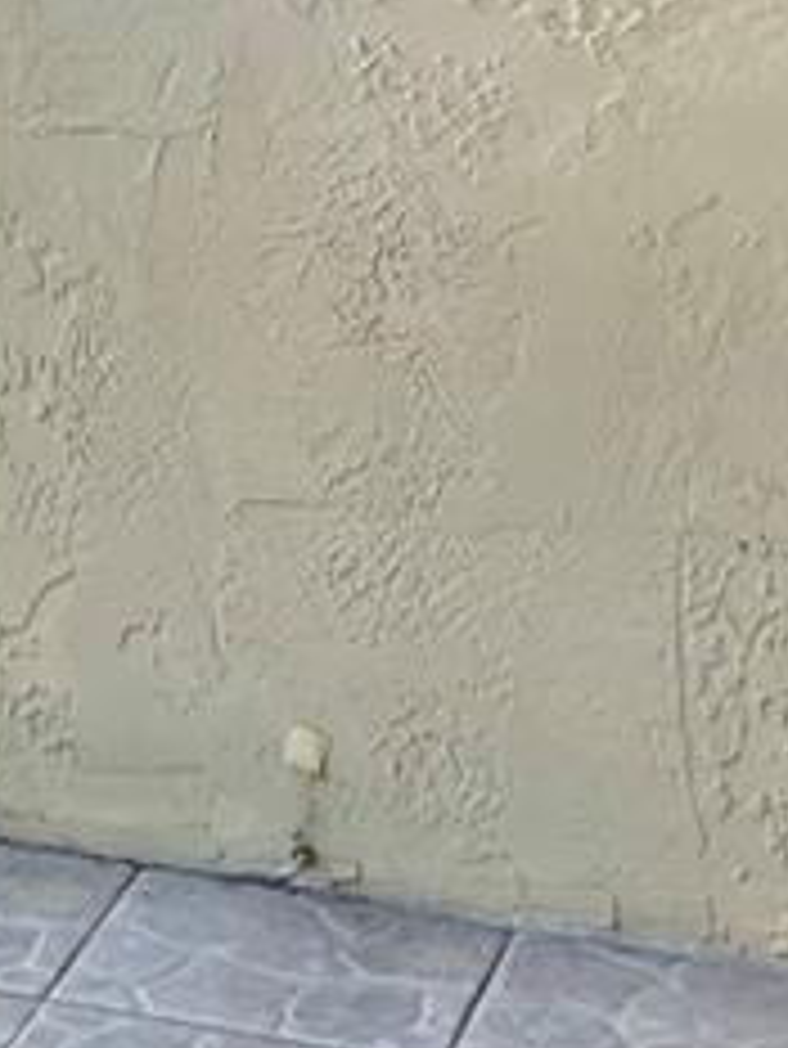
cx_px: -558
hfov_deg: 10.5
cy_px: -148
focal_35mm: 134
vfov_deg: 14.3
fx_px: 4063
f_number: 1.6
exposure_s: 1/121
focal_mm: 5.1
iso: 40
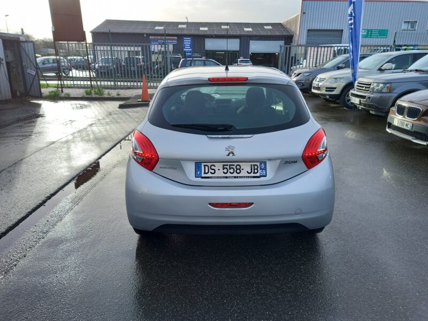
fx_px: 309
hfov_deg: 69.4
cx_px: 214
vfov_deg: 54.9
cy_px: 160
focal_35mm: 25
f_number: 2
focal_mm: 4.6
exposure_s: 1/161
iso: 25
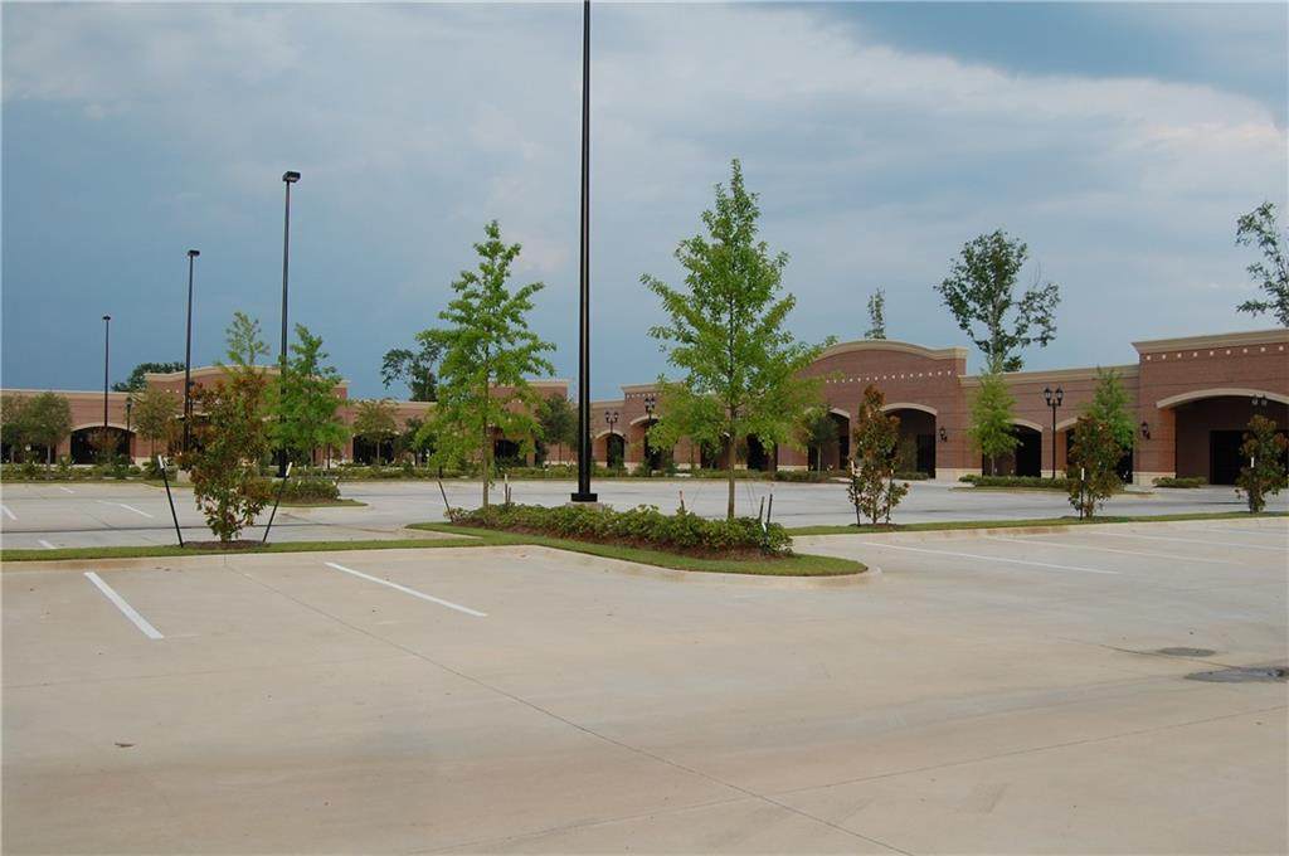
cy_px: 428
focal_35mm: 34
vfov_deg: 38.3
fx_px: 1234
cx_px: 644
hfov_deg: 55.2
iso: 200
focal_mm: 23
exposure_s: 1/200
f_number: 7.1
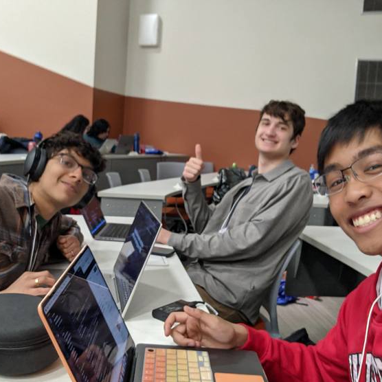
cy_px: 196
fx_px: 424
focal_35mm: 34
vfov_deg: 48.4
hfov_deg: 48.2
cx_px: 155
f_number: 1.8
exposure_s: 1/46.8
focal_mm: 2.97
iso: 337
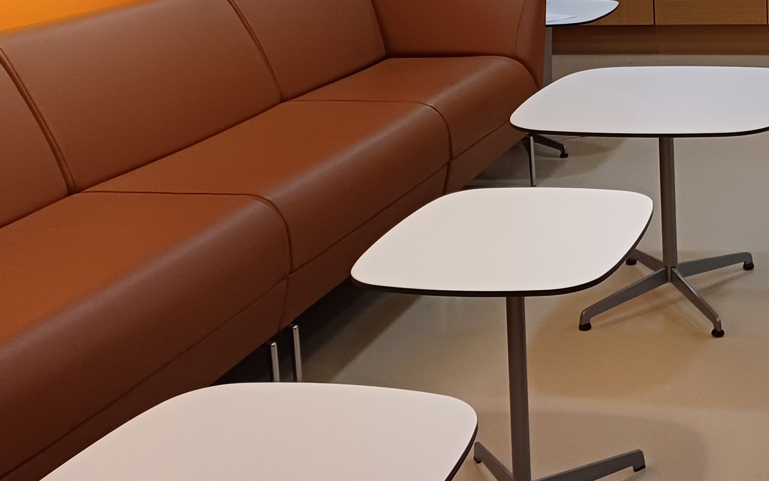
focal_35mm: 62
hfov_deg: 31.8
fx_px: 1299
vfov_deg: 20.1
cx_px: 647
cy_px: -32
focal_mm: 4.65
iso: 250
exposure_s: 1/50
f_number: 1.8
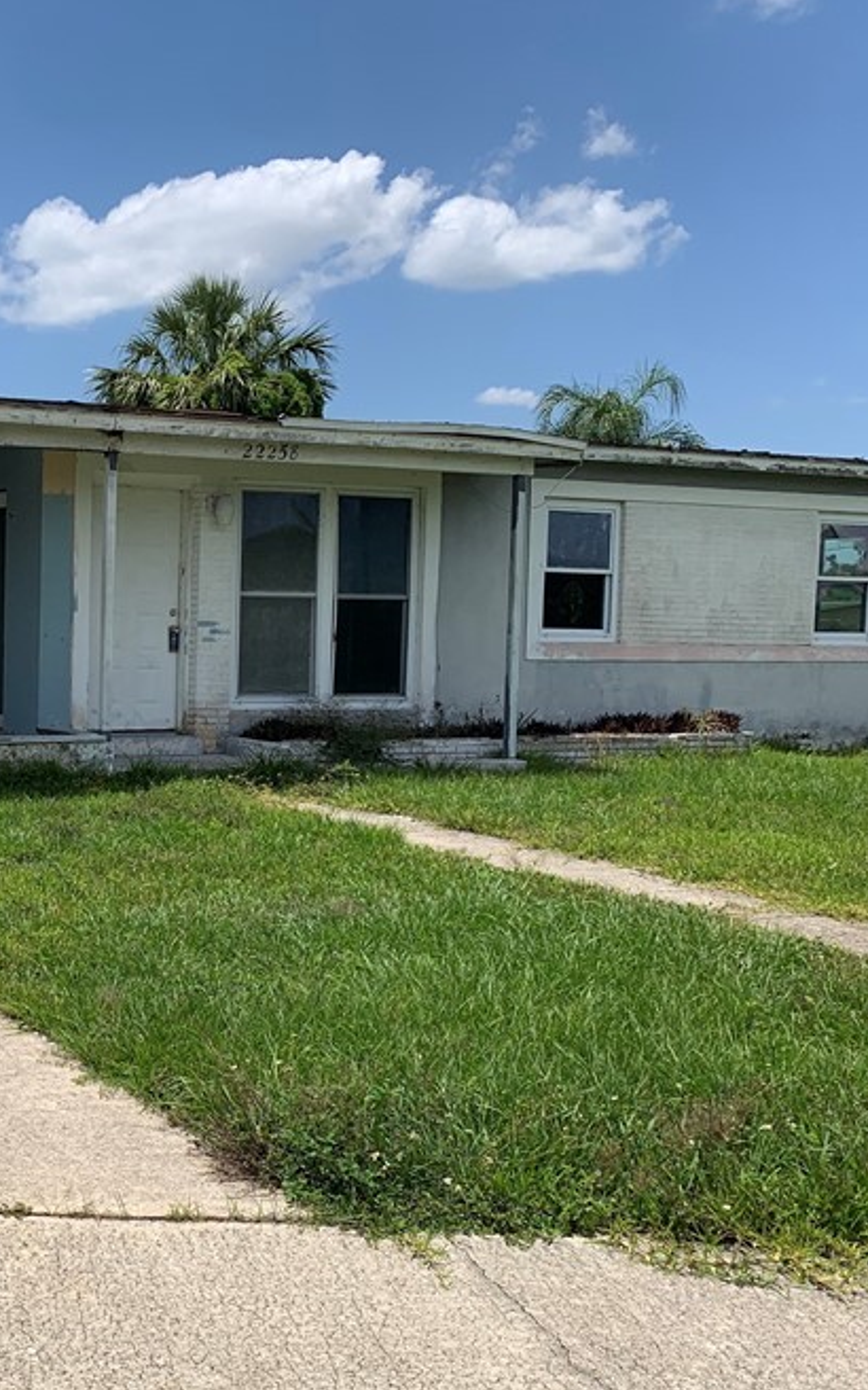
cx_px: -6
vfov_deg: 46.2
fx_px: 1628
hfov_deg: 28.0
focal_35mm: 43
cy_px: 759
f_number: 1.8
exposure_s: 1/3521
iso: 25
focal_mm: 4.25
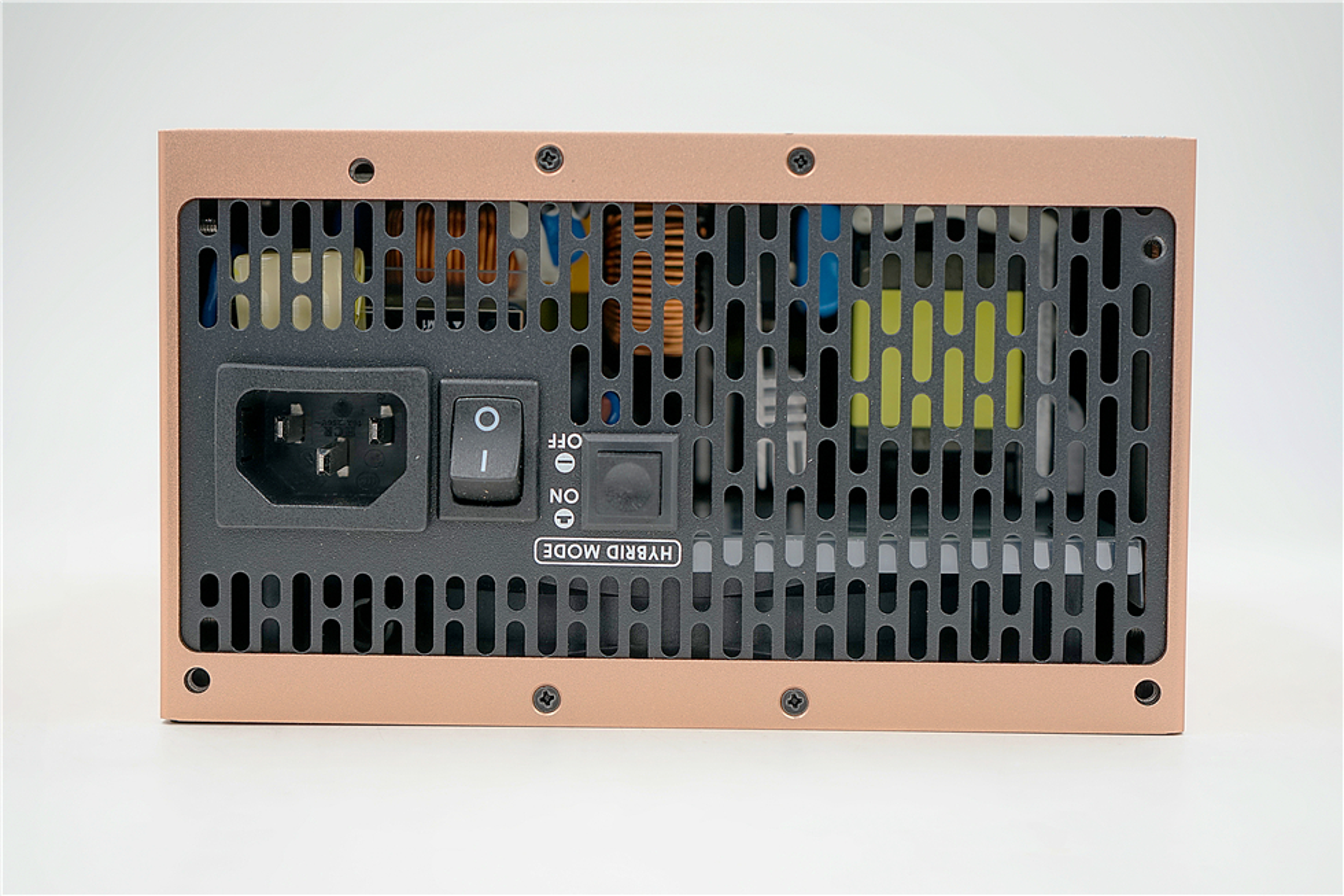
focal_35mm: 48
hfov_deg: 41.1
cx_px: 672
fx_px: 1792
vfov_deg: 28.1
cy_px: 448
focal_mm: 48
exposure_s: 1/100
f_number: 4.5
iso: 160
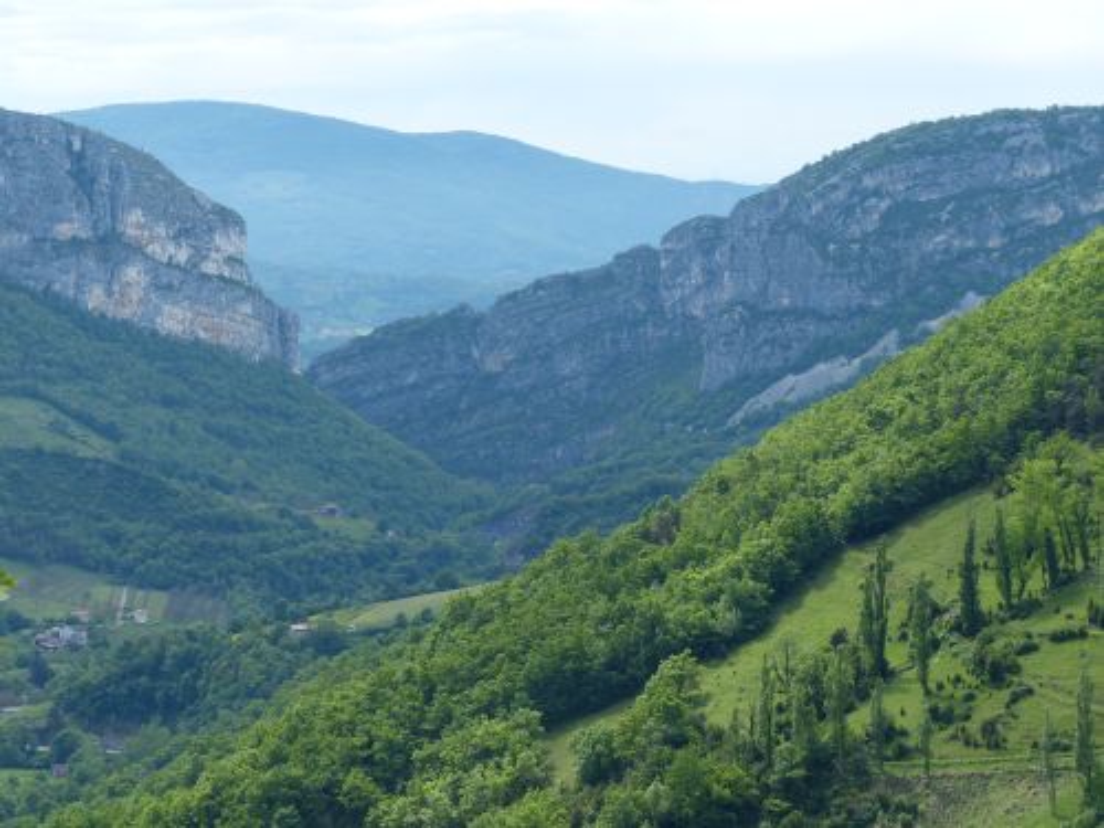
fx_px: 3700
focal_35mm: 116
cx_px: 552
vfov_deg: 12.8
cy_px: 414
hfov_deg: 17.0
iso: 100
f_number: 4
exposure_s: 1/500
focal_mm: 20.9
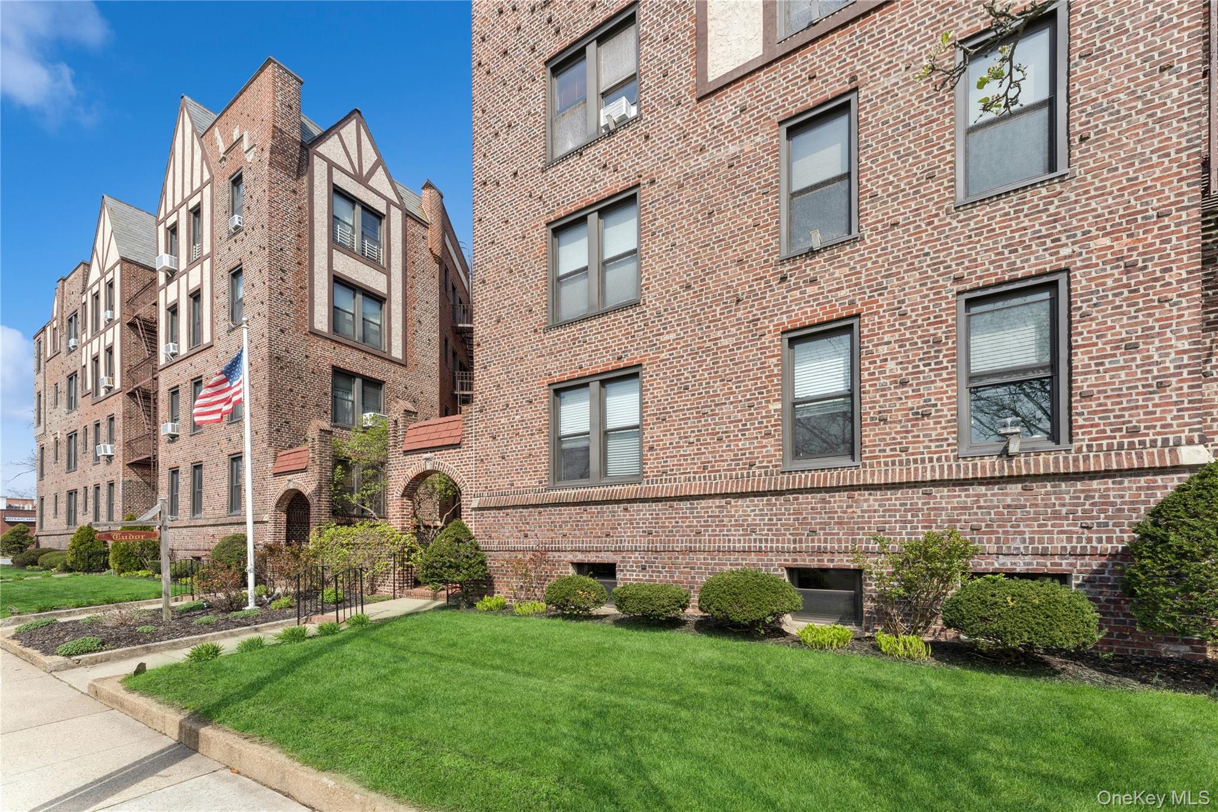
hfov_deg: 104.3
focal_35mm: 14
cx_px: 609
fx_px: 474
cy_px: 406
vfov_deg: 81.2
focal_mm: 14
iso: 100
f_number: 11
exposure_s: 1/80
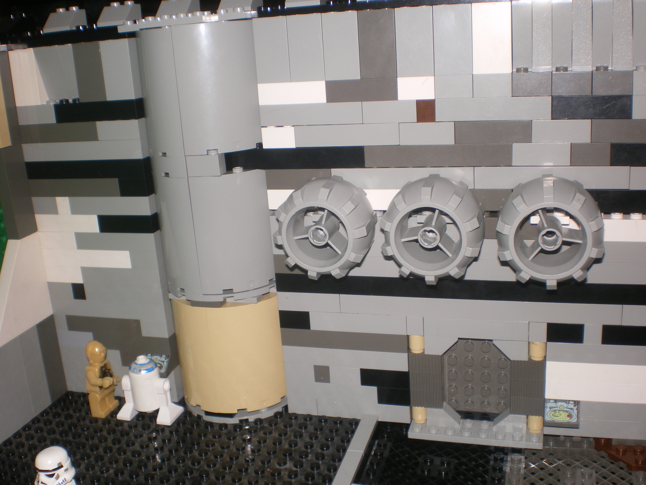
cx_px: 323
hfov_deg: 49.0
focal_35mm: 38
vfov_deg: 37.7
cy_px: 242
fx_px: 709
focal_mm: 6.3
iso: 64
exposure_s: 1/30
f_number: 4.6
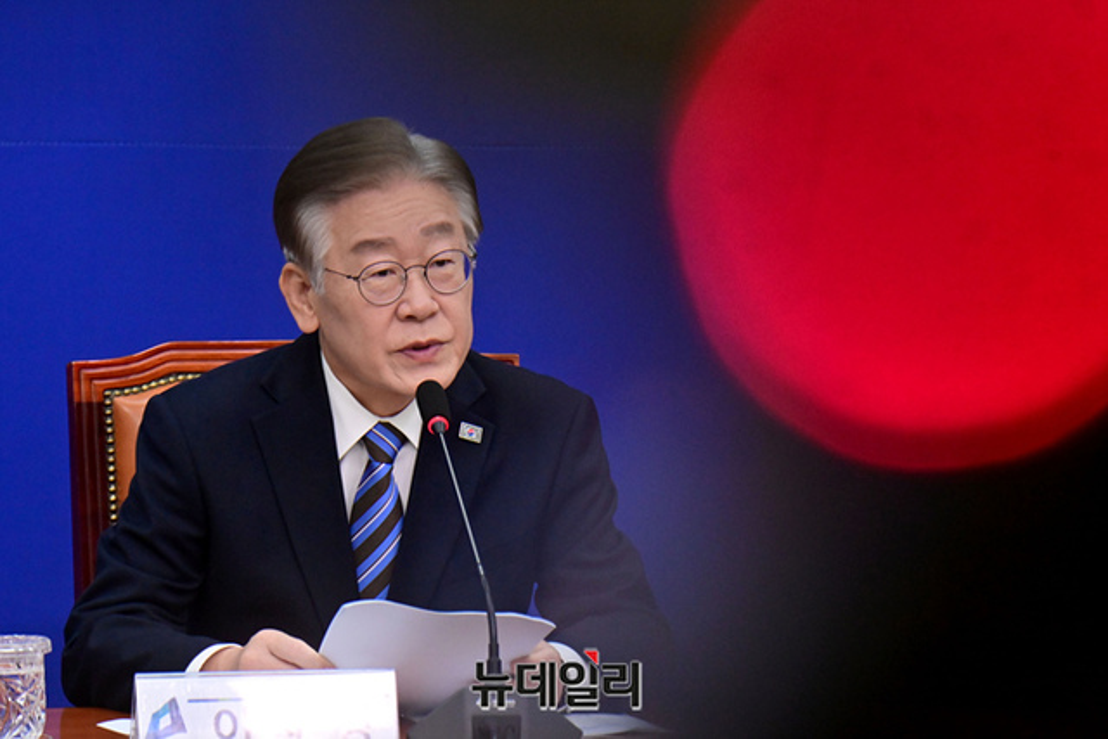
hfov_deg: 8.6
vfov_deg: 5.7
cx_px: 554
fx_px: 7388
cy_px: 370
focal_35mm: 240
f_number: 7.1
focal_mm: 240
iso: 6400
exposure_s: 1/320
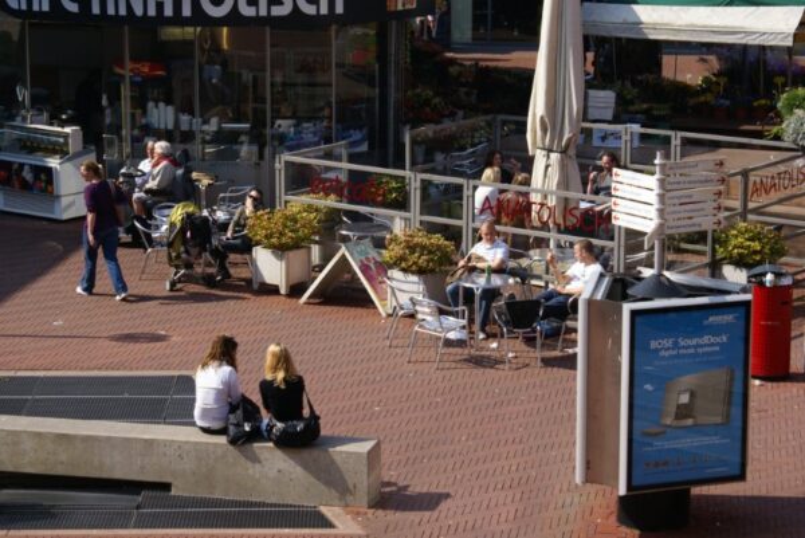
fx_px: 2350
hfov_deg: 19.4
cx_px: 402
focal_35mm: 105
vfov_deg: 13.1
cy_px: 269
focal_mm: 70
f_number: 10
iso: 100
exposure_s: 1/160
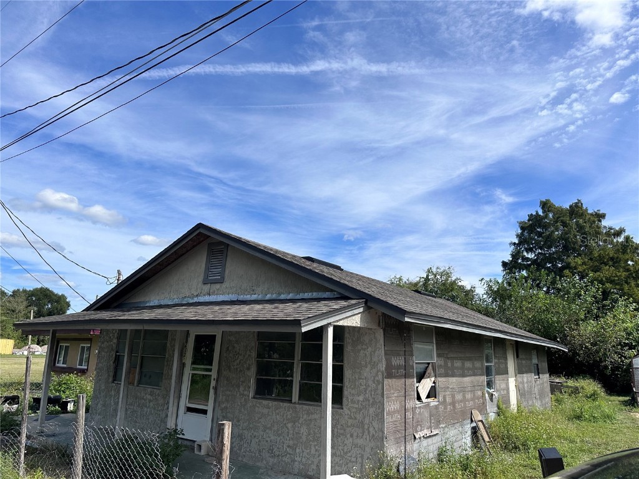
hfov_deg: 71.6
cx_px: 320
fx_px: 443
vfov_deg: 56.8
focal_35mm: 24
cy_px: 240
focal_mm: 6.86
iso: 80
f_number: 1.78
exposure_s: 1/7042
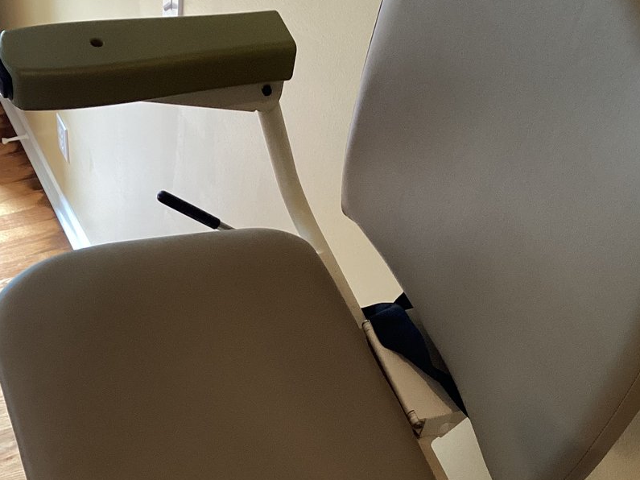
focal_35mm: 59
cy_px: 348
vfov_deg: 24.6
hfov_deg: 32.7
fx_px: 1091
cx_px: 286
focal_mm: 3.3
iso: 125
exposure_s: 1/50
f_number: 2.4
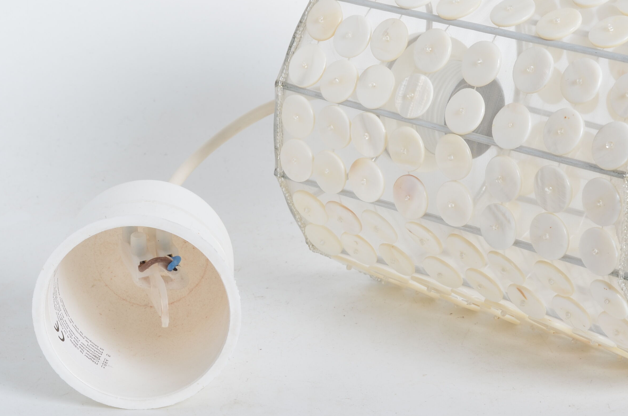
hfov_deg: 17.4
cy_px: 156
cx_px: 487
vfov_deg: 11.7
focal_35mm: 117
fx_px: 2037
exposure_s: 1/125
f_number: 11
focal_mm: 50
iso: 100
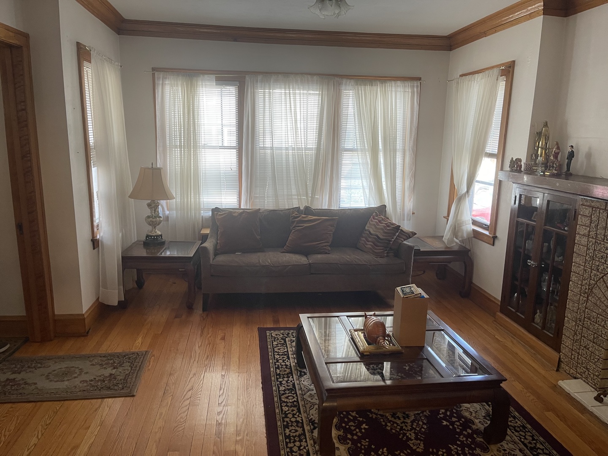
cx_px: 304
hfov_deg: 69.4
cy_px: 228
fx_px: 439
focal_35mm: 25
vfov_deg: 54.9
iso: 125
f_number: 1.6
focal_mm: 5.1
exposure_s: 1/60
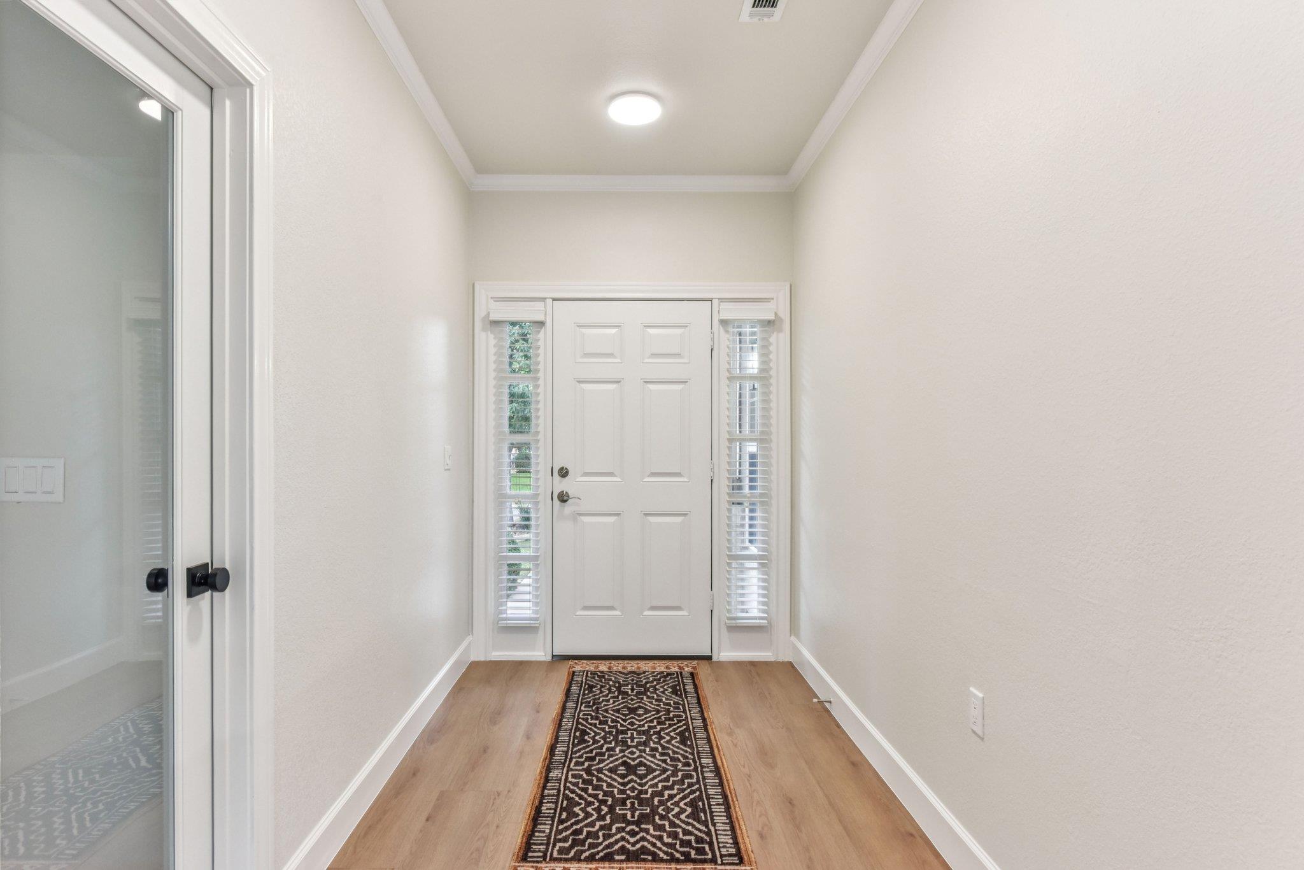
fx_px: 688
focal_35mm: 19
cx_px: 652
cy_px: 435
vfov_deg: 64.6
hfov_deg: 86.9
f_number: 8
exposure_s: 1/20
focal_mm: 19
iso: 560
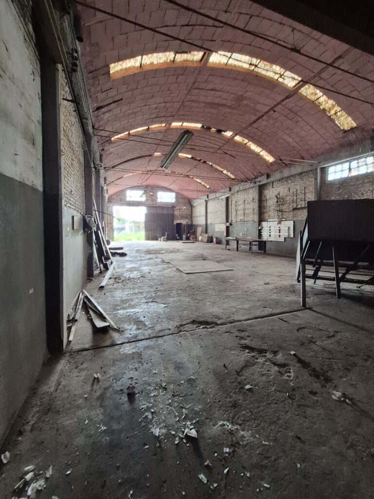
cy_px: 250
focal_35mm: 13
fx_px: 187
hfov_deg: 89.9
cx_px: 187
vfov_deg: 106.2
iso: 800
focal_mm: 1.74
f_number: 2.2
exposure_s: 1/50
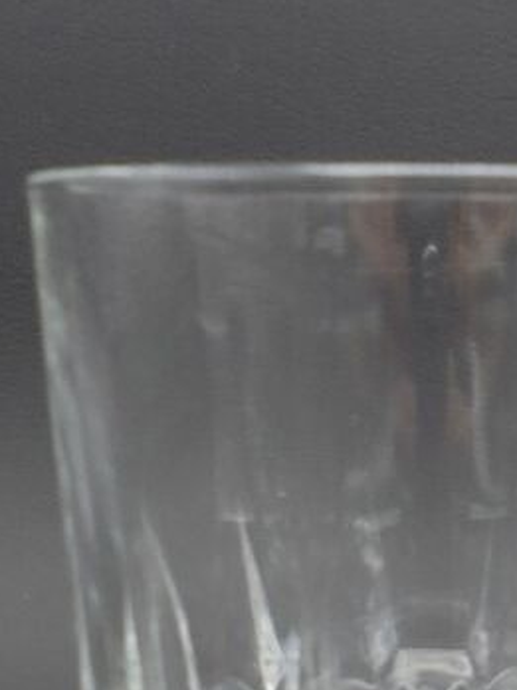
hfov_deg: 19.3
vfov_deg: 25.5
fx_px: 1494
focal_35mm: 75
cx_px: 447
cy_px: 559
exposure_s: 1/30
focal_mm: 5.3
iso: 320
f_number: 3.7
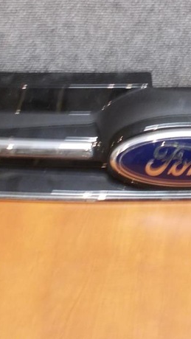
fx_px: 567
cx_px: 182
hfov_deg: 18.7
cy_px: 88
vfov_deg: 32.7
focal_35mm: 63
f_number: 3.2
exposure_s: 1/8
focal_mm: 4.6
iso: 200
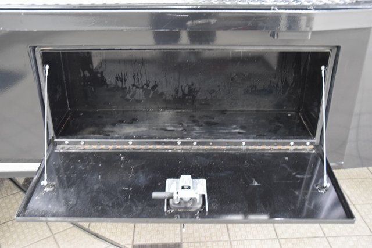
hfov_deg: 51.3
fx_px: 388
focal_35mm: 38
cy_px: 124
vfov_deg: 35.5
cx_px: 186
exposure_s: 1/10
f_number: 3.8
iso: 3200
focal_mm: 25
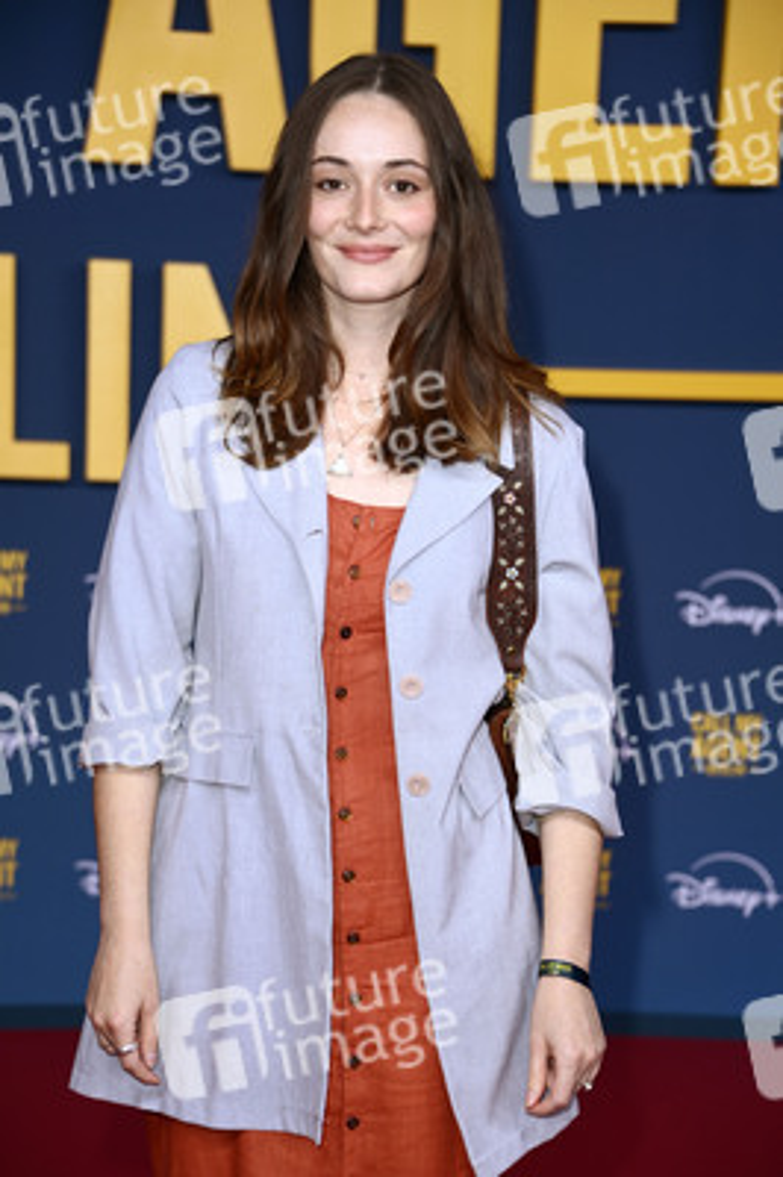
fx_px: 3268
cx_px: 392
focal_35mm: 100
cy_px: 588
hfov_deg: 13.7
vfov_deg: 20.4
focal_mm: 100
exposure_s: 1/200
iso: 800
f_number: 5.6
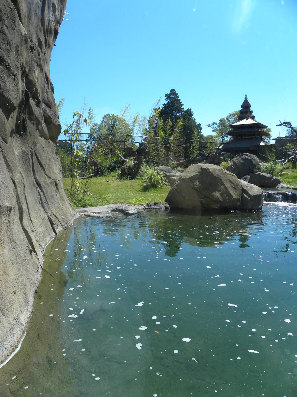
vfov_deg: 67.3
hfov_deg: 53.1
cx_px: 148
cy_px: 198
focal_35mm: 26
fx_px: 297
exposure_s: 1/204
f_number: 5
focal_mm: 4.6
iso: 64
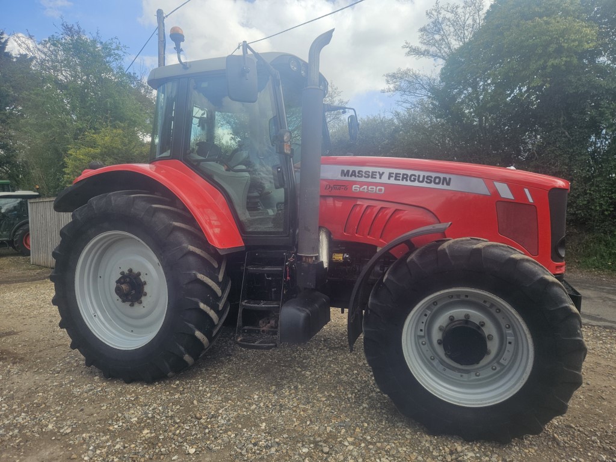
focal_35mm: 23
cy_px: 231
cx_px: 308
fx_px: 409
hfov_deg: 73.9
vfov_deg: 58.9
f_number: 1.8
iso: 40
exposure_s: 1/1325
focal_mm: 5.4
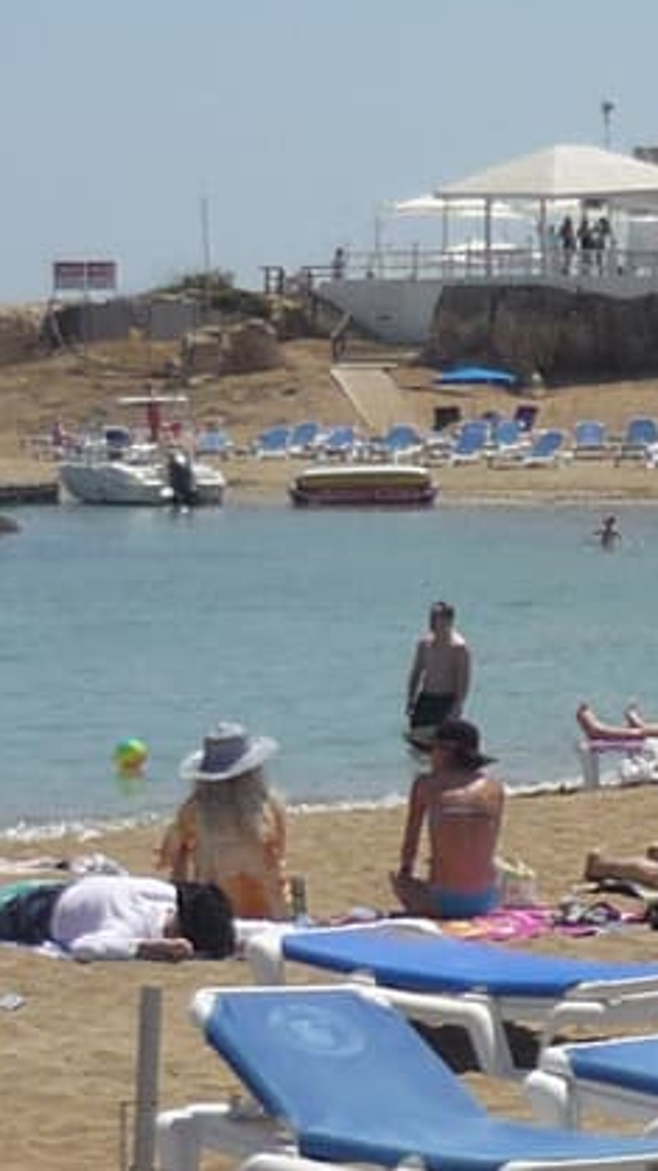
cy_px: 821
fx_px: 5337
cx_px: 734
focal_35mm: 172
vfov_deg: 12.5
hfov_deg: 7.0
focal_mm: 5.5
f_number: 8
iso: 100
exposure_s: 1/400
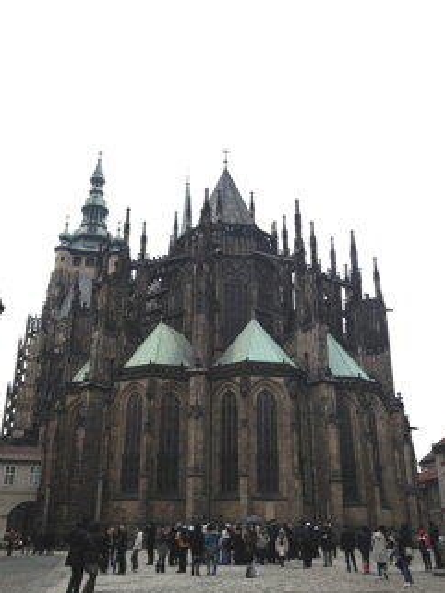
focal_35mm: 38
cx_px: 210
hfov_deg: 37.7
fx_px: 651
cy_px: 289
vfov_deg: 49.0
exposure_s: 1/613
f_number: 2.4
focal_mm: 4.28
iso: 50
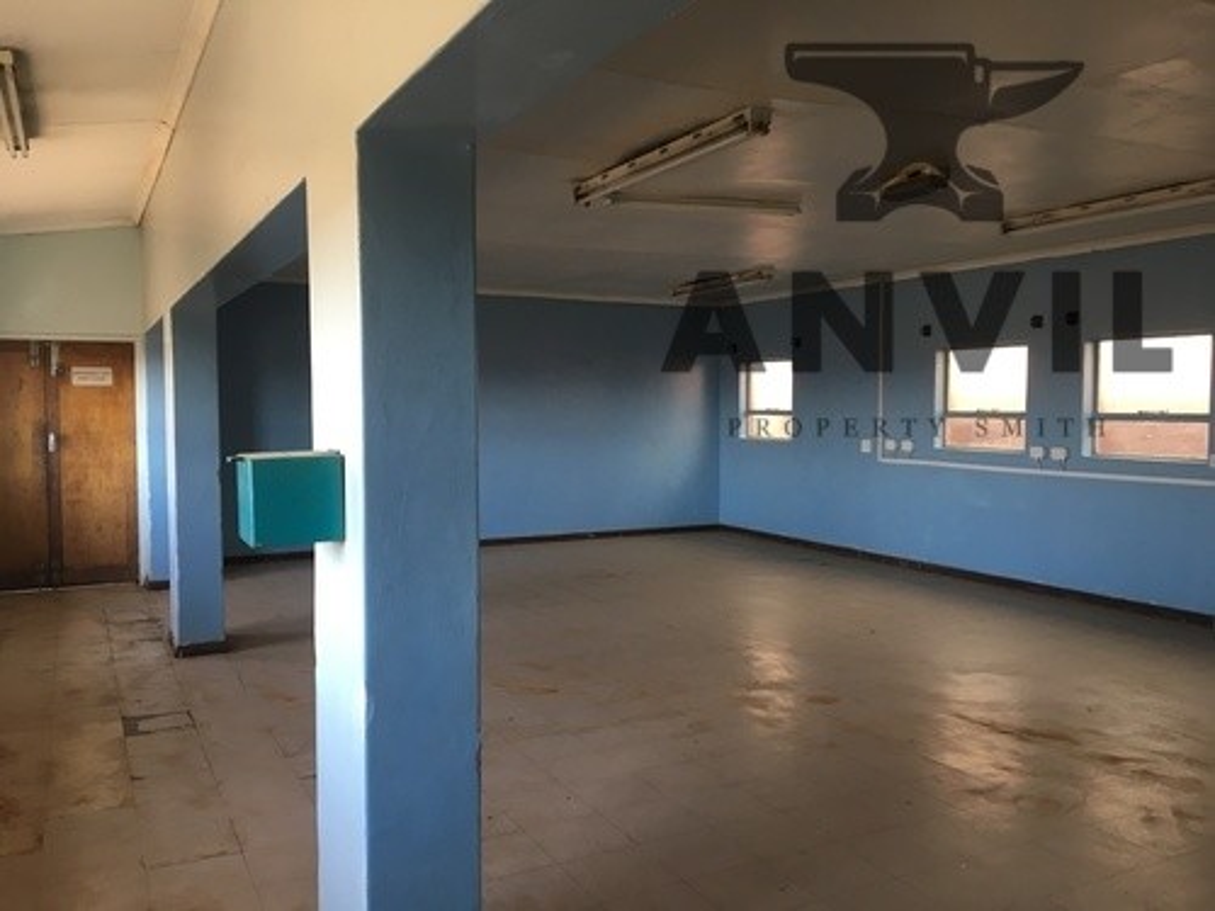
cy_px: 456
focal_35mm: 29
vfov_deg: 48.2
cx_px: 608
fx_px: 1018
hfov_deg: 61.7
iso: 32
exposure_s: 1/33
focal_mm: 4.15
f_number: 2.2
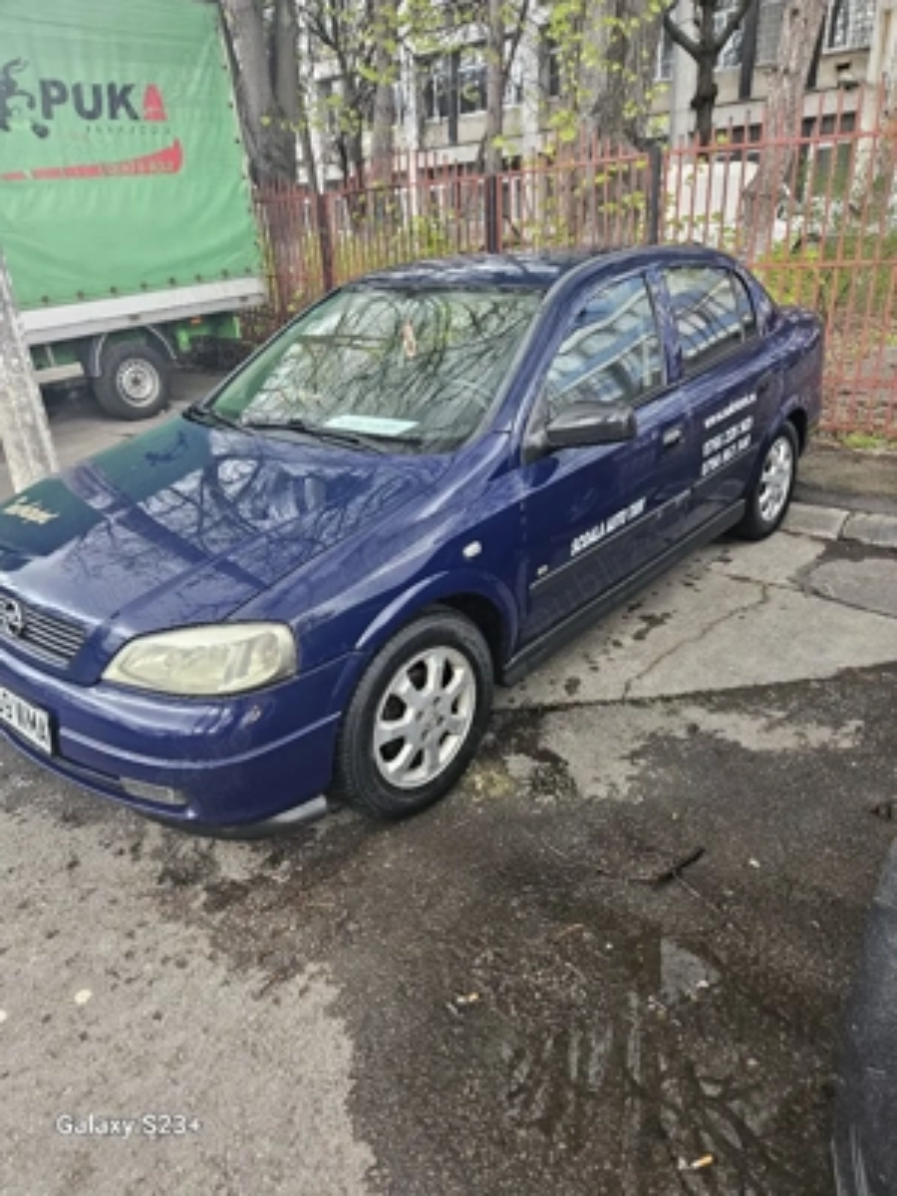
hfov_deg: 58.9
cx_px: 448
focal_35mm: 23
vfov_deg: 73.9
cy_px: 598
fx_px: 795
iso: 125
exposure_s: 1/100
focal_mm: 5.4
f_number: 1.8
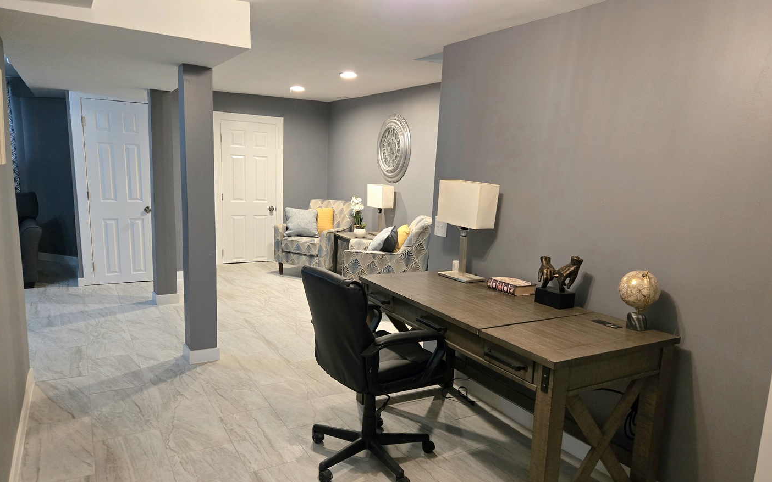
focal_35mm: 25
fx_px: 526
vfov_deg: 49.2
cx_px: 390
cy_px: 270
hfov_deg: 72.5
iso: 640
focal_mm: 5.4
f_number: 1.8
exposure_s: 1/120
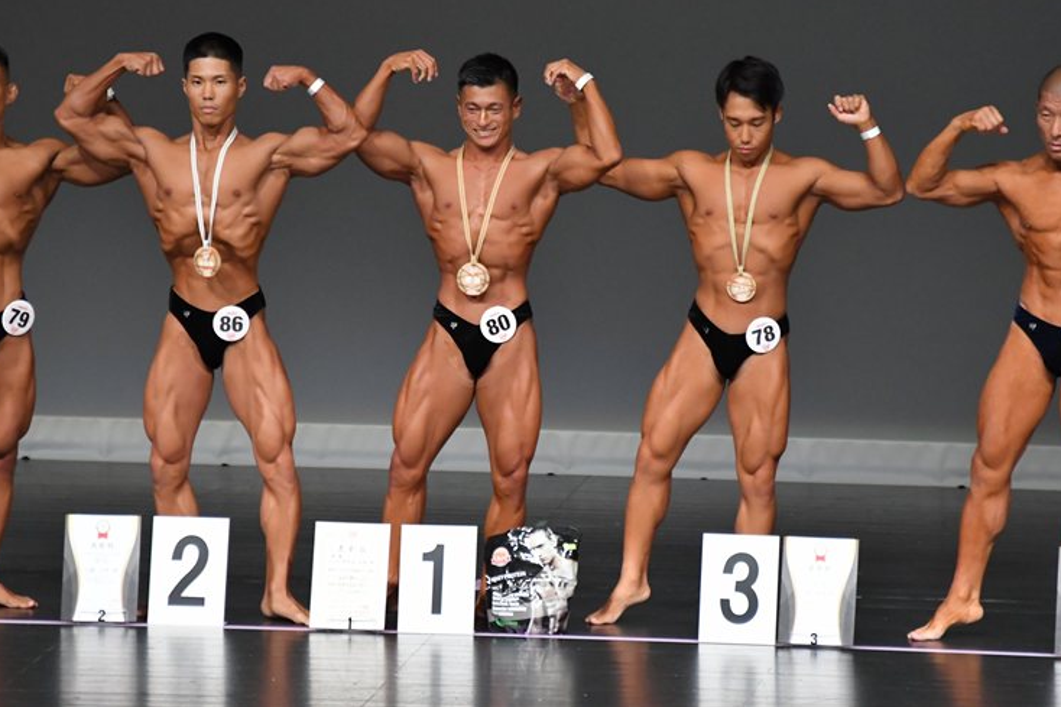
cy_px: 335
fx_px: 11668
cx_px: 518
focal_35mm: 396
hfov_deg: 5.2
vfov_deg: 3.5
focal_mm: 250
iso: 5000
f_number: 5.6
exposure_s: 1/400
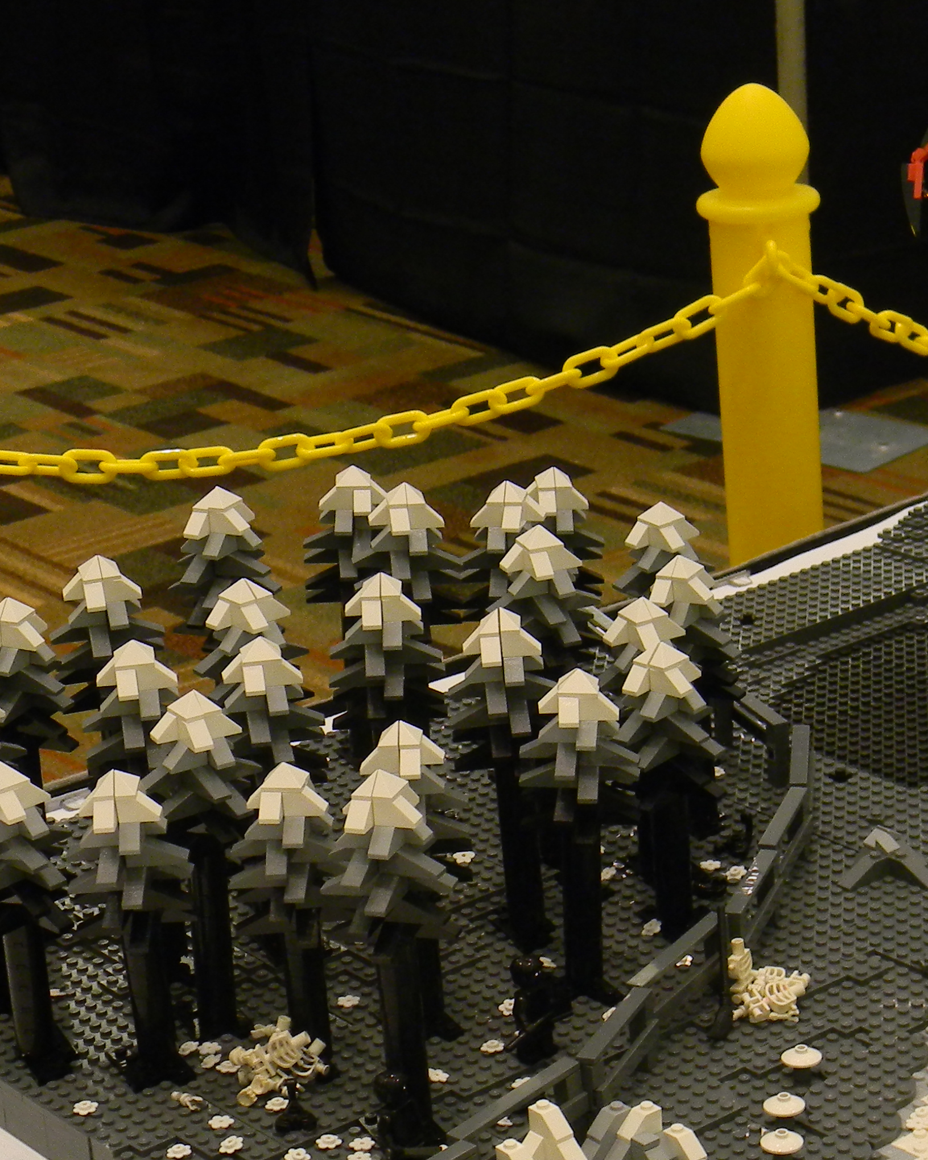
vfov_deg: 21.2
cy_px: 790
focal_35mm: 90
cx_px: 671
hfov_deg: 17.0
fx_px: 3090
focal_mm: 8.6
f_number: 3.9
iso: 200
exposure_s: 1/30.6
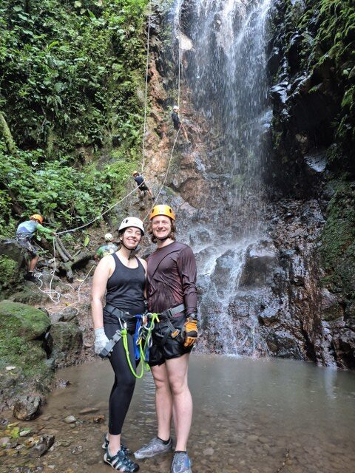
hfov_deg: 58.9
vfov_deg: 73.9
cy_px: 236
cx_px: 178
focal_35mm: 23
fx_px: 314
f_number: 1.8
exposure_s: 1/60
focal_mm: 5.4
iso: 640
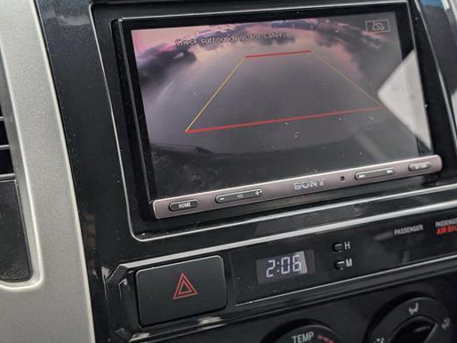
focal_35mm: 61
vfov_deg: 24.0
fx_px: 806
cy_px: 152
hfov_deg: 31.6
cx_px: 266
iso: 22
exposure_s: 1/294
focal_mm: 6.9
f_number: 1.68
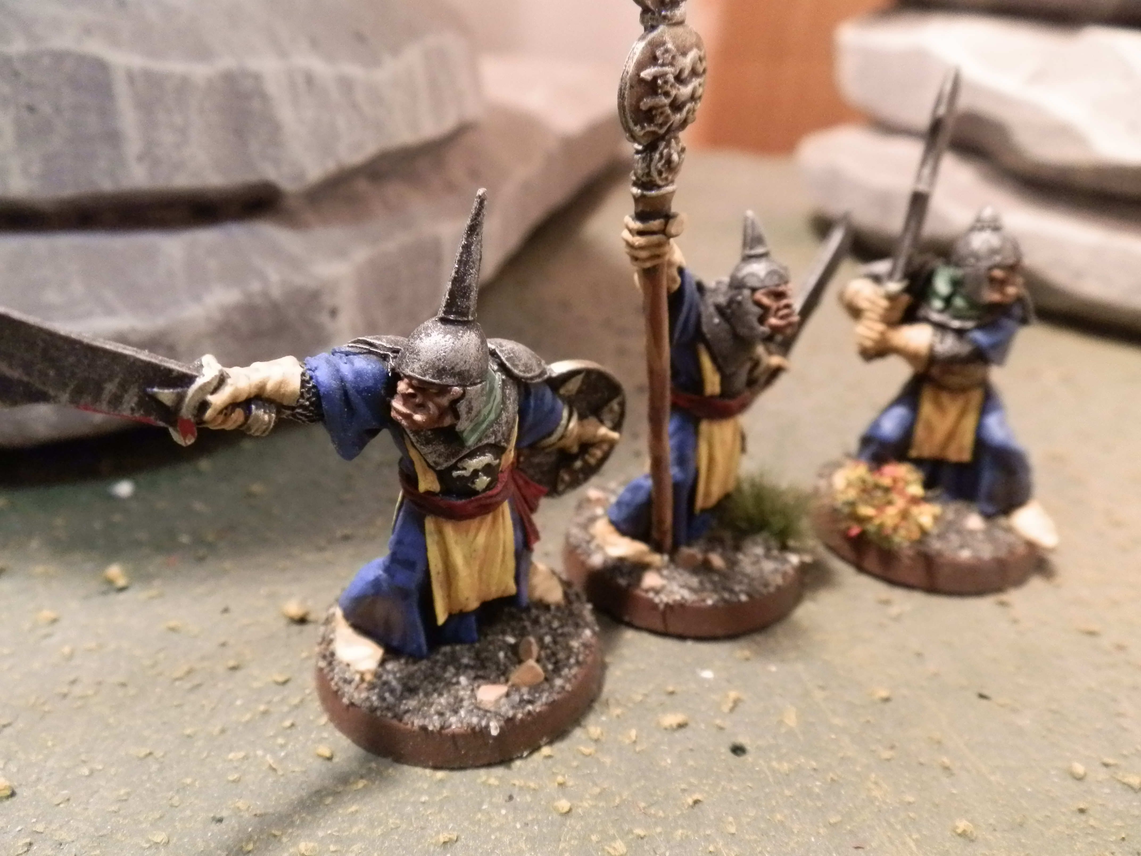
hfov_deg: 63.4
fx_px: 923
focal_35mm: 28
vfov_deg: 49.7
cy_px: 428
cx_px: 570
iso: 400
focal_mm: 5
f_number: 3.1
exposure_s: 1/40
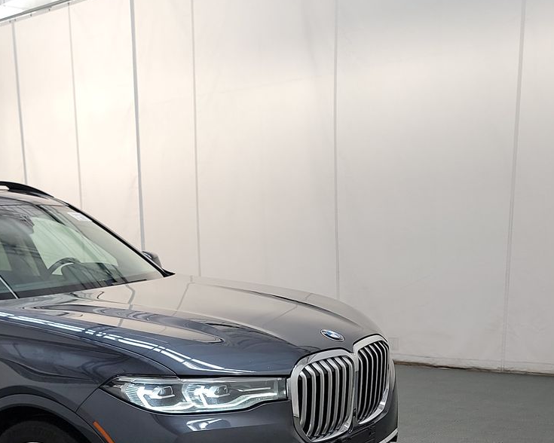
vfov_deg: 28.4
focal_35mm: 51
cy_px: 407
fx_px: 836
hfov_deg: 34.4
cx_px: 44
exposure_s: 1/59
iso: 125
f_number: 1.8
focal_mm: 6.7
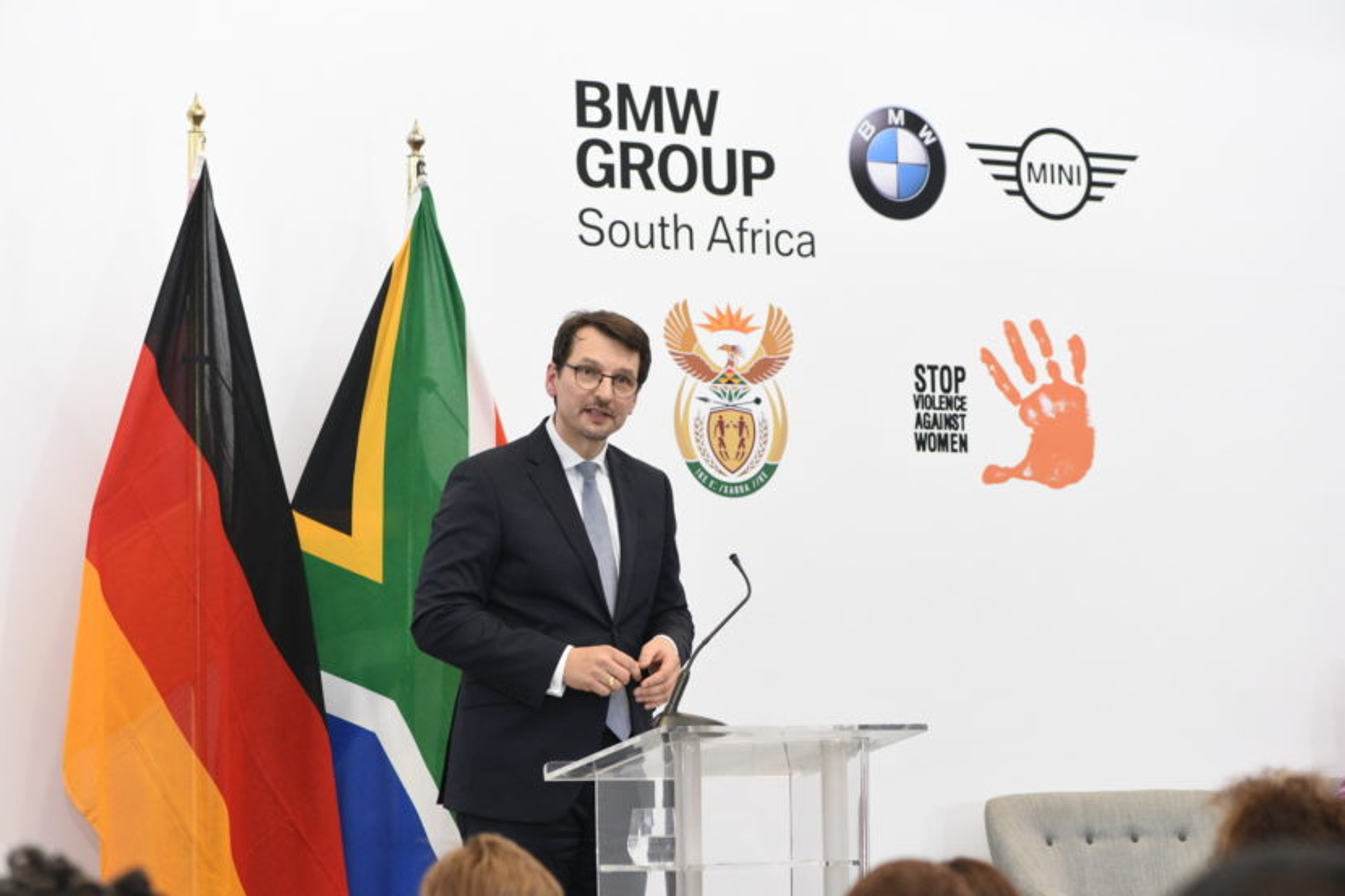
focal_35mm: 105
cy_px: 448
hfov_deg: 19.5
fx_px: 3922
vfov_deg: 13.0
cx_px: 672
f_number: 5
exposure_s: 1/100
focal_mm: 105
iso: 2000
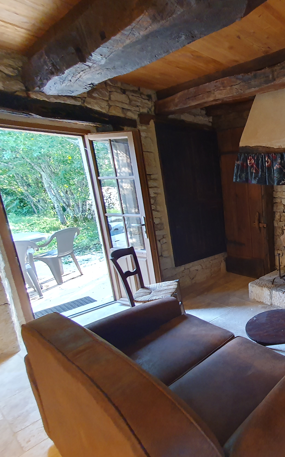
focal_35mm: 19
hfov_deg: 47.3
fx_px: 236
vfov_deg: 88.0
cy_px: 231
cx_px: 306
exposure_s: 1/33
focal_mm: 1.8
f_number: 2.2
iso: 320
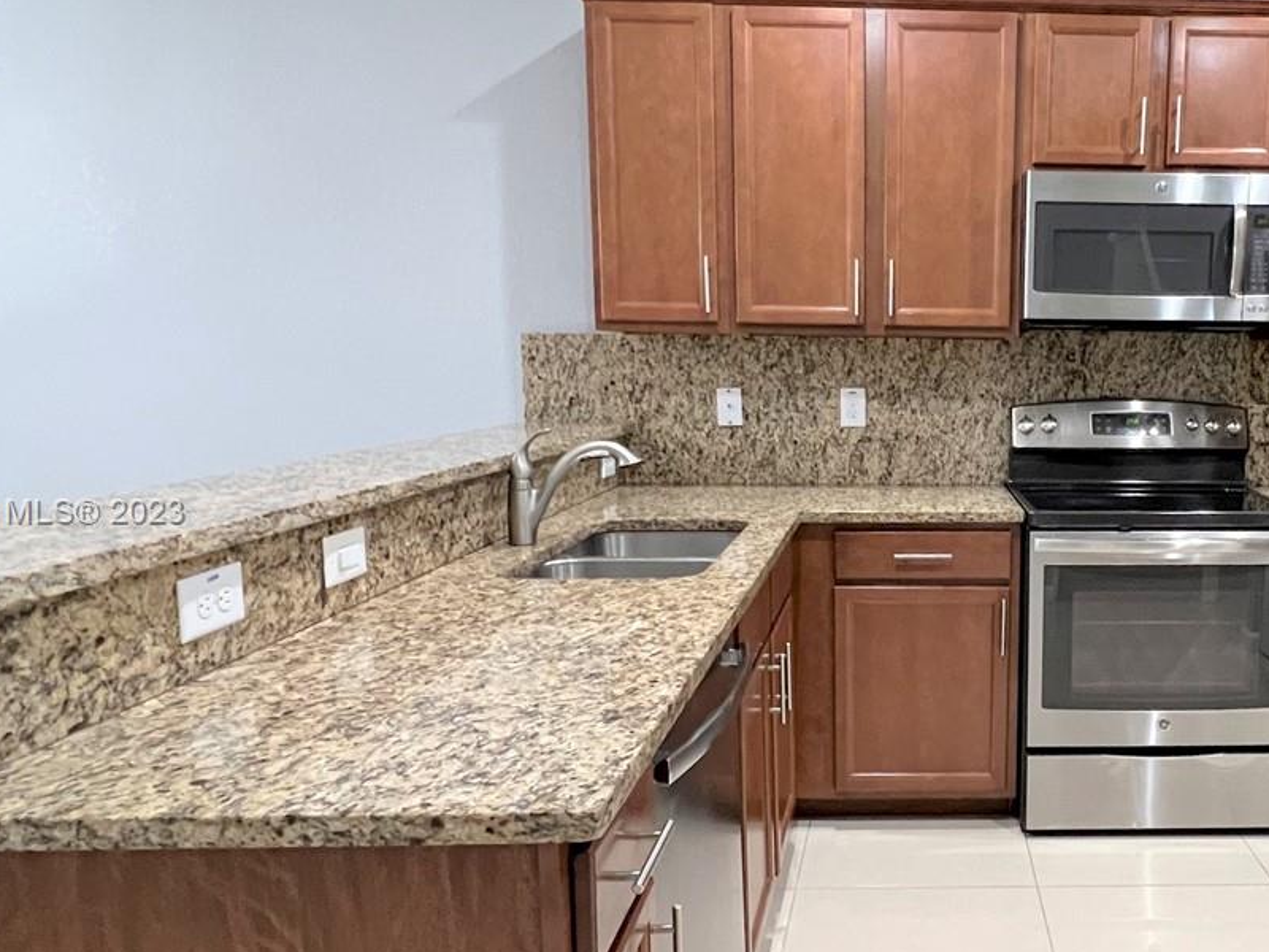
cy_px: 515
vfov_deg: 53.0
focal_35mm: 26
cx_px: 945
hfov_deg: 63.5
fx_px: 953
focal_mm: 1.57
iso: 500
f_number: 1.8
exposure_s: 1/60
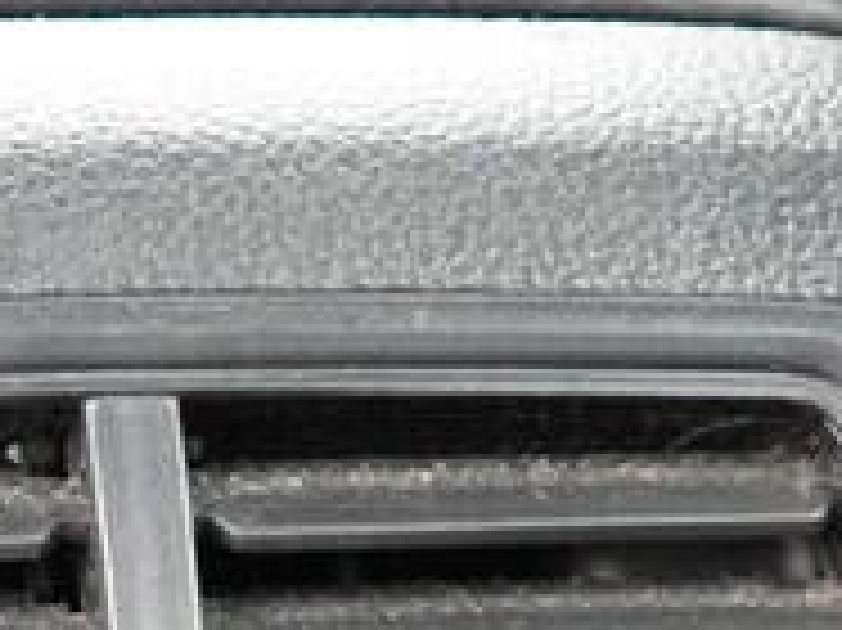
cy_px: 1244
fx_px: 4619
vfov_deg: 7.5
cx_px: -59
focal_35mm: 190
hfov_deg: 10.3
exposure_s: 1/60
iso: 3200
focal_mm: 24
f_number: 2.8
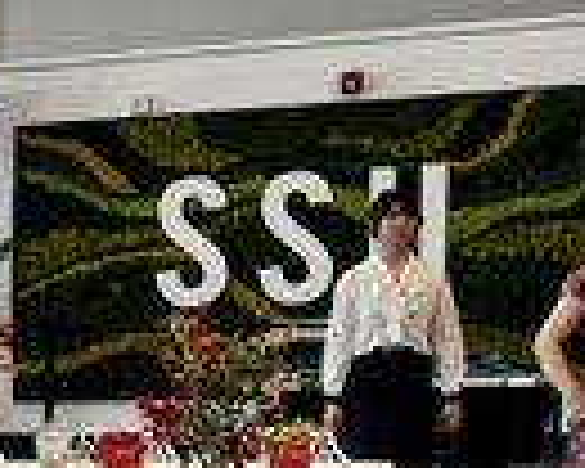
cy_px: 536
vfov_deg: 13.9
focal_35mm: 108
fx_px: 1870
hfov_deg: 14.8
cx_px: -558
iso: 80
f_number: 1.78
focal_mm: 6.76
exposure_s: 1/120
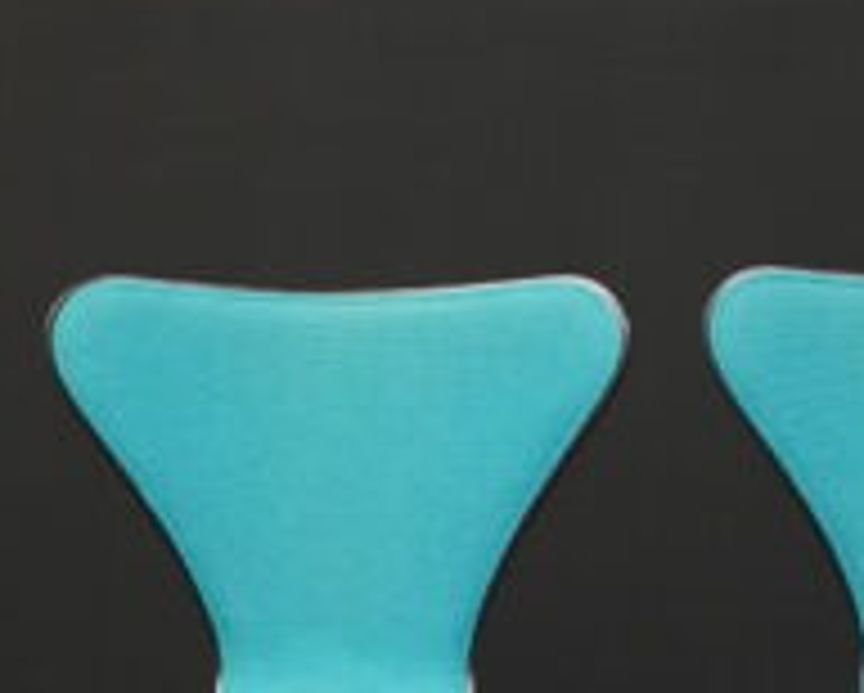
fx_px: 4582
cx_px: 684
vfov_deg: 8.6
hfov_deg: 10.7
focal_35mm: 179
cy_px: 837
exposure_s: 1/100
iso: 5000
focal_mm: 61
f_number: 8
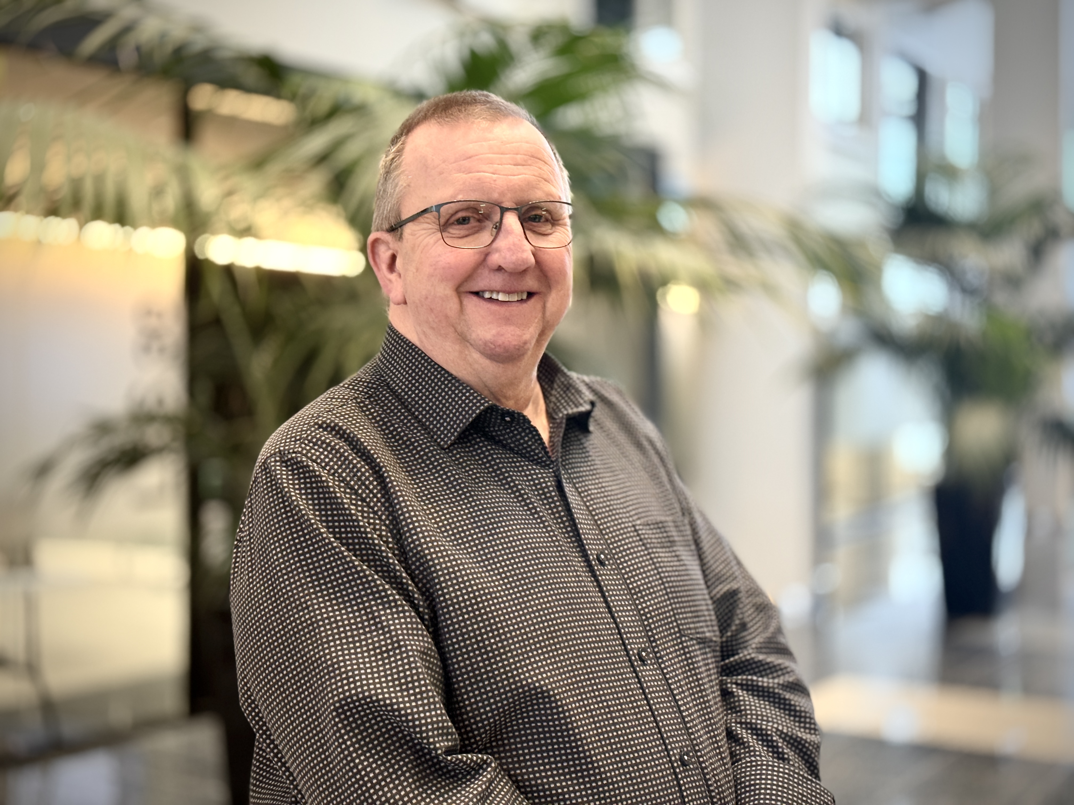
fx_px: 1489
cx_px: 537
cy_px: 402
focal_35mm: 48
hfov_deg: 39.7
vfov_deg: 30.3
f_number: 1.78
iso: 250
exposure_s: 1/40
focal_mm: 6.76
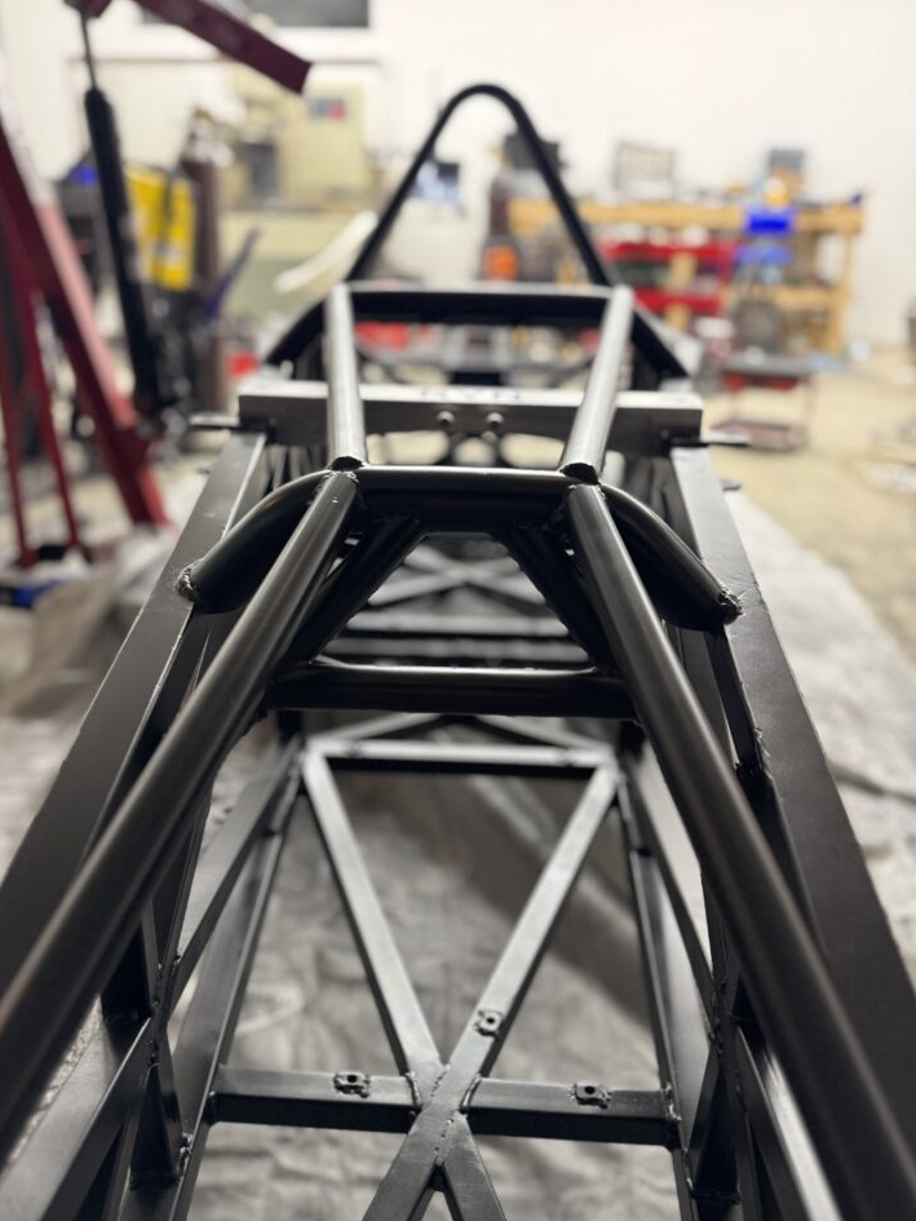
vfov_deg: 67.3
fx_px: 917
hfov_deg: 53.1
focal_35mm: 26
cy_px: 634
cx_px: 452
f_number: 1.78
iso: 400
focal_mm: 6.76
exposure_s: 1/60
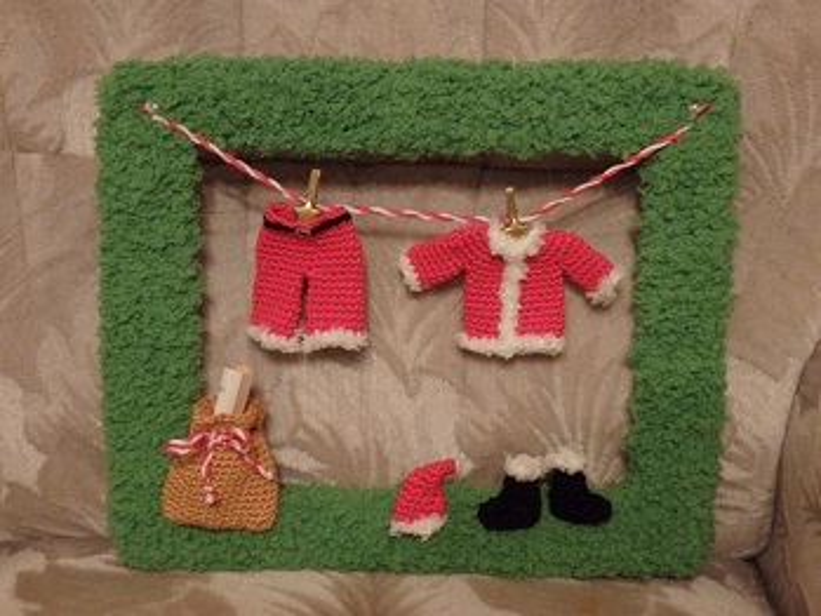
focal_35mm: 40
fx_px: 949
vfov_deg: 36.0
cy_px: 308
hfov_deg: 46.8
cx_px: 410
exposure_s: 1/20
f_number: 3.7
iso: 800
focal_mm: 7.3
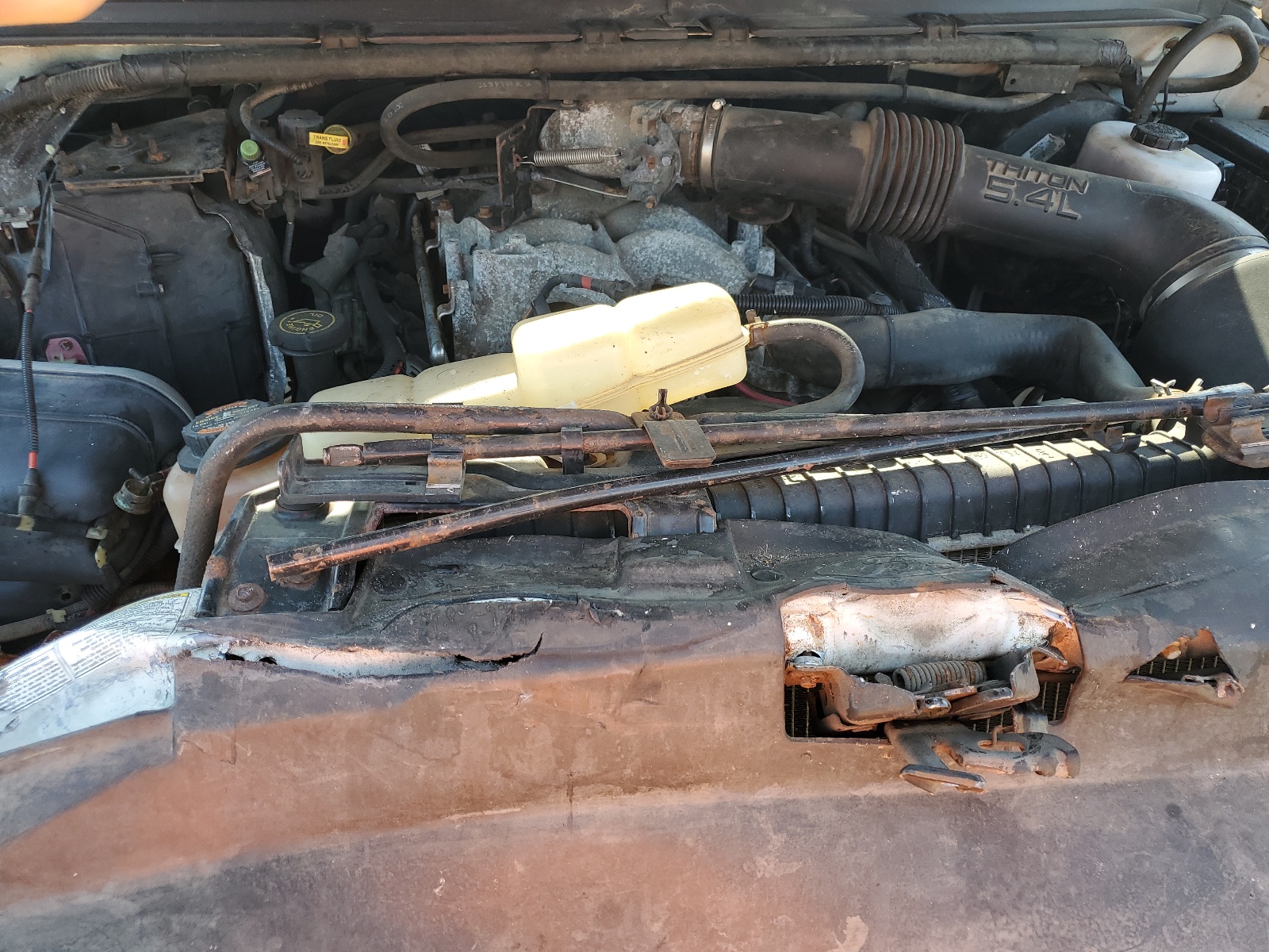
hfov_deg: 67.3
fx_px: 953
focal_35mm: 26
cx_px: 634
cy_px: 476
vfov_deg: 53.1
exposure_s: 1/244
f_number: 1.5
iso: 50
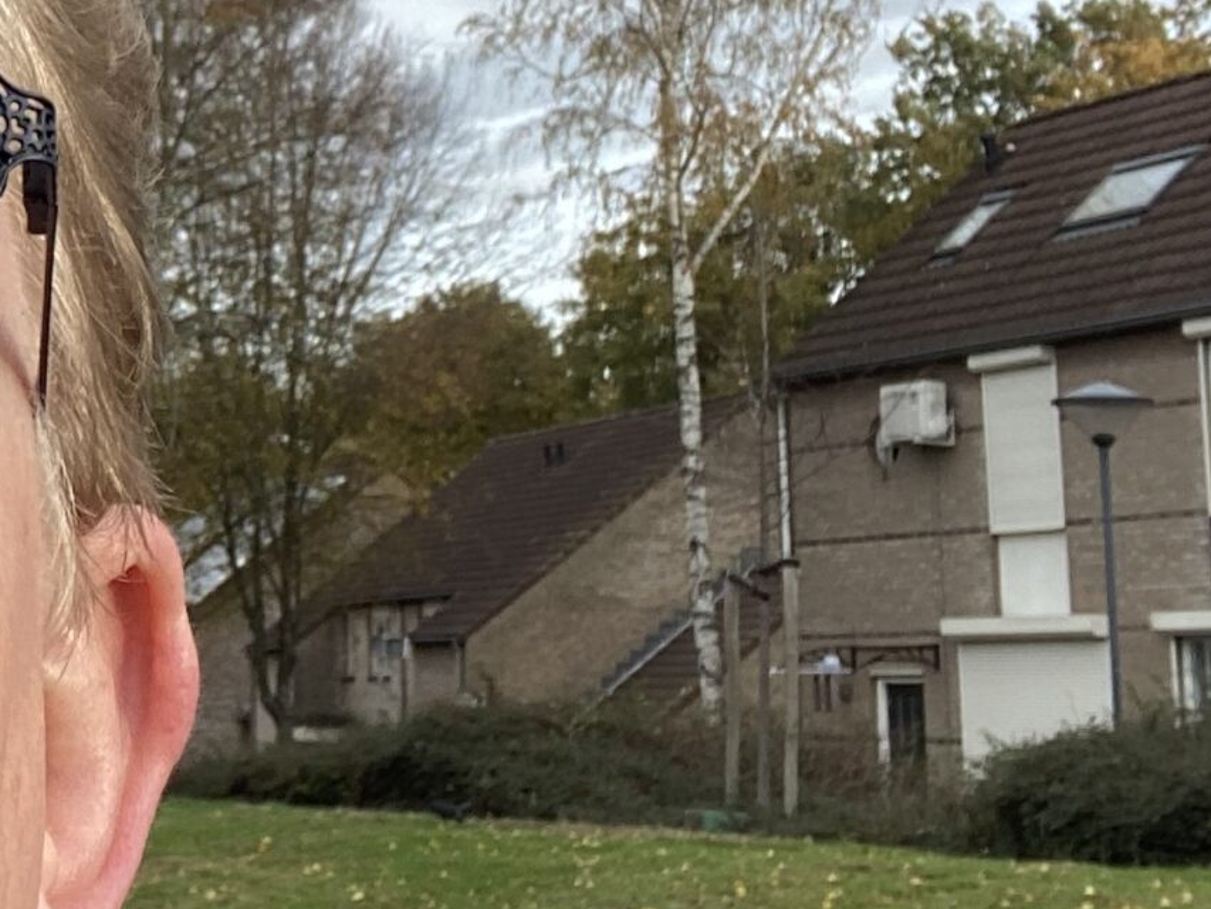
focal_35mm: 90
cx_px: -498
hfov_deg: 19.5
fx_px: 3149
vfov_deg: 16.3
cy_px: 206
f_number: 2.2
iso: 25
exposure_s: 1/280
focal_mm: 2.71
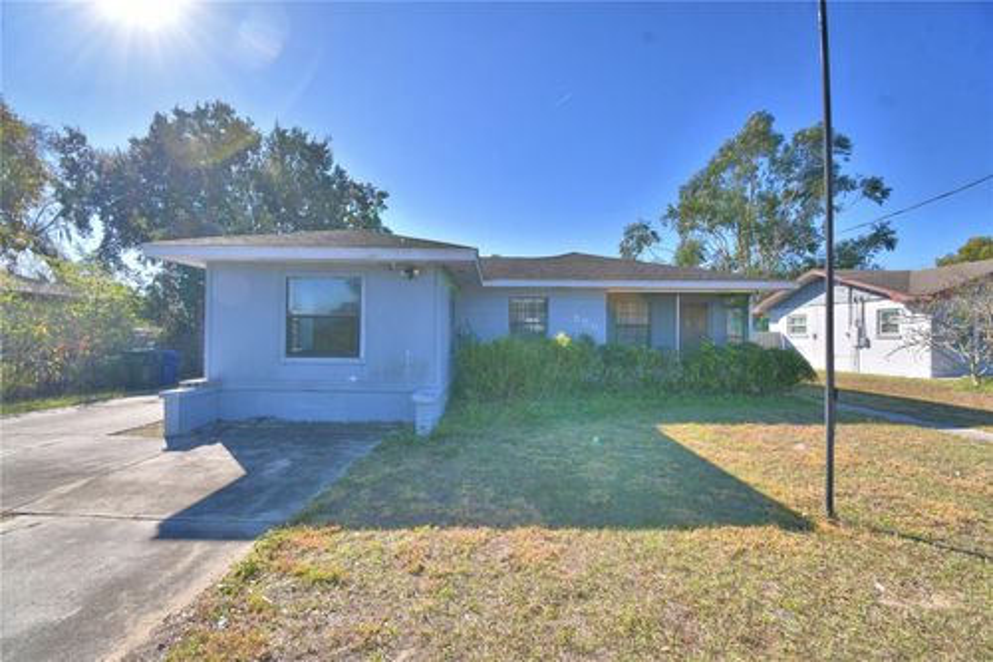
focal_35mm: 15
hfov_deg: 100.4
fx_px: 414
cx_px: 496
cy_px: 331
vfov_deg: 77.3
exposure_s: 1/250
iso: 100
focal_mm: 10
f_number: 10
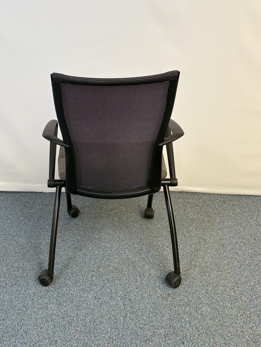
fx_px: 412
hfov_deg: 34.8
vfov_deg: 45.2
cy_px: 120
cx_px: 89
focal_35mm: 41
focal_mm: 5.96
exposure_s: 1/122
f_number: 1.6
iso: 80
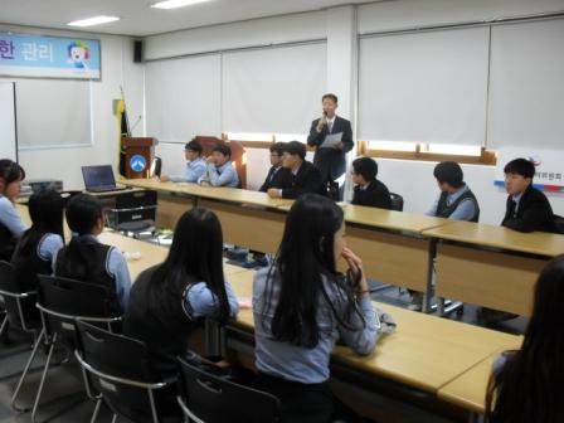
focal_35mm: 35
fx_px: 570
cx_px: 282
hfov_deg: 52.6
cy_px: 212
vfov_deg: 40.7
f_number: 3.2
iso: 200
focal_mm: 6.3
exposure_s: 1/15
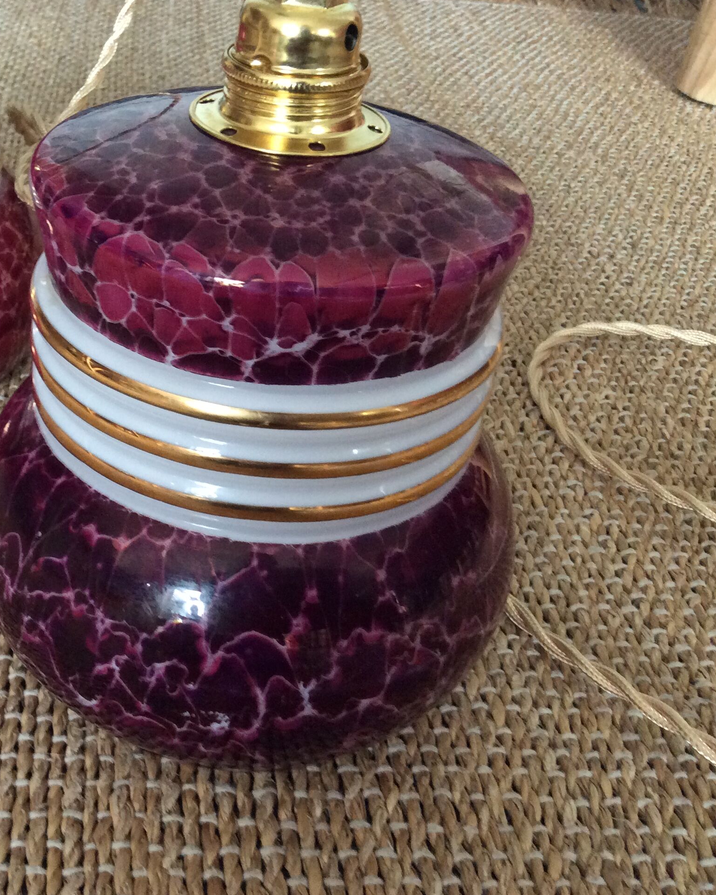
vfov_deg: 43.8
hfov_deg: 35.0
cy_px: 447
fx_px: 1113
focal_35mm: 42
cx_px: 186
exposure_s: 1/25
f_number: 2.4
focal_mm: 3.3
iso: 200
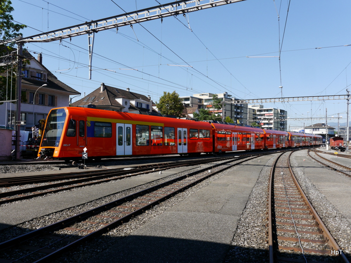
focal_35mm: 30
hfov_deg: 60.0
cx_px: 176
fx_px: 304
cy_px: 132
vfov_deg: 46.8
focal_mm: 15
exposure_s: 1/400
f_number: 7.1
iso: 160
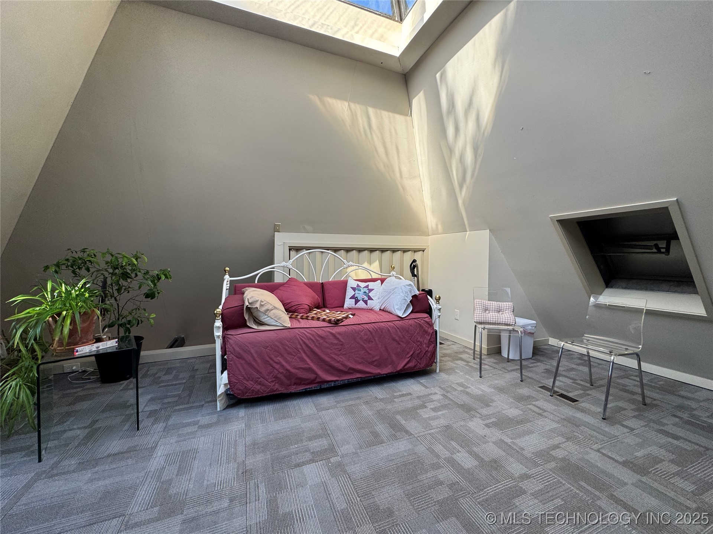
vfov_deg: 85.7
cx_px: 356
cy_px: 267
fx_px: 288
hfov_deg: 102.1
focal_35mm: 14
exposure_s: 1/120
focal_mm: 2.22
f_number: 2.2
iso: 80
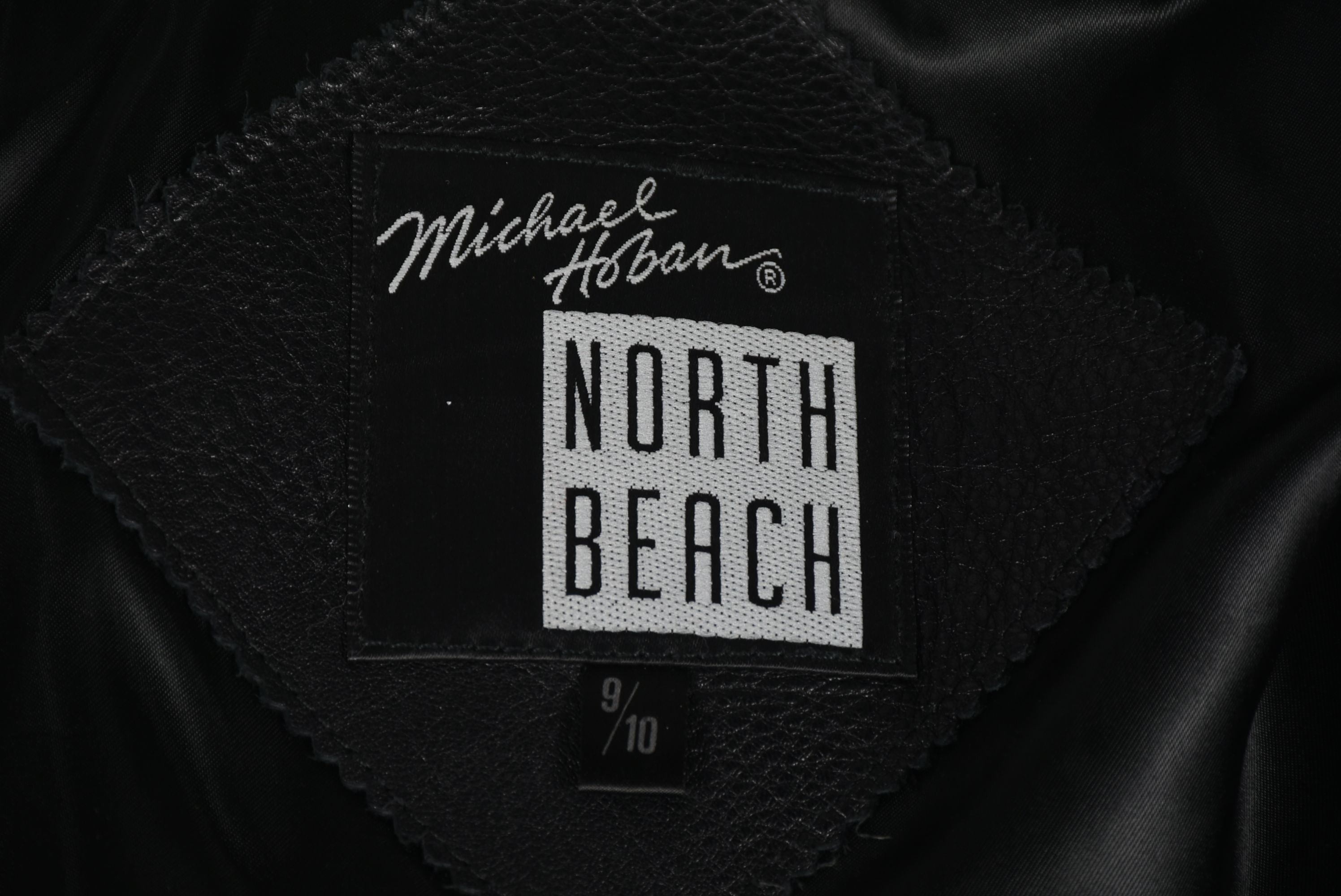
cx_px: 670
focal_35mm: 210
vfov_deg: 6.6
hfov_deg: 9.8
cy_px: 448
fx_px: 7828
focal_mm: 140
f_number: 10
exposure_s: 1/125
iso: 200
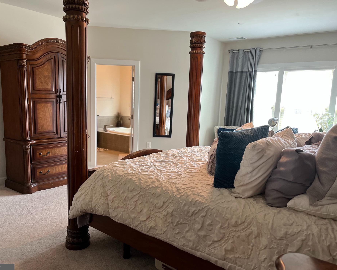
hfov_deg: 62.1
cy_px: 139
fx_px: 279
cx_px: 155
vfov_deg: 51.5
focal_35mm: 28
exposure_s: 1/60
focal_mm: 5.1
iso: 125
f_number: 1.6
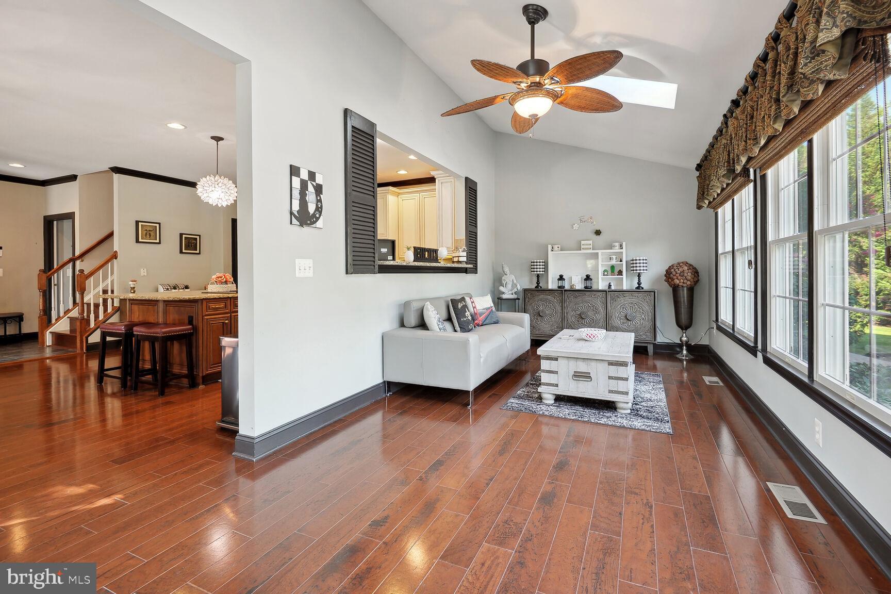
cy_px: 297
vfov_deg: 73.7
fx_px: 396
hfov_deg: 96.7
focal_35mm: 16
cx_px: 446
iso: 200
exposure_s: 1/5
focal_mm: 16
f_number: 8
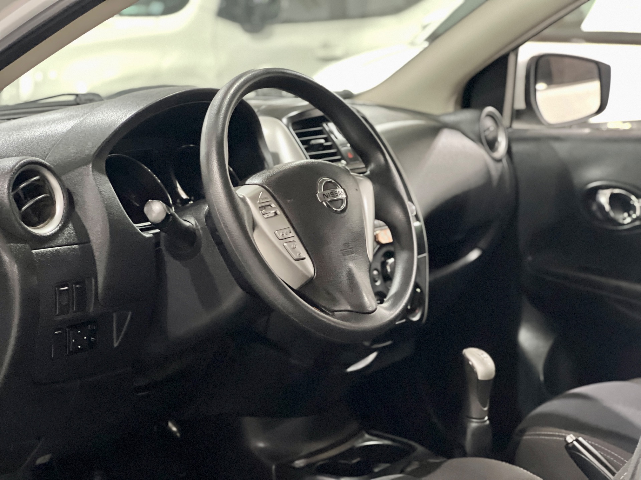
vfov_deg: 19.1
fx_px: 1426
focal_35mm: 77
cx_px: 320
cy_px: 240
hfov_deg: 25.3
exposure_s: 1/15
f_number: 2.8
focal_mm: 9
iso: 800
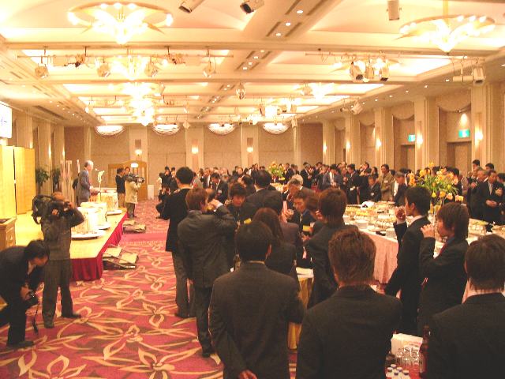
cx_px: 252
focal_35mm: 36
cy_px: 190
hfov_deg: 51.4
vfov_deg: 39.7
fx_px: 525
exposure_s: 1/13
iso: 100
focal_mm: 6
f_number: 2.8
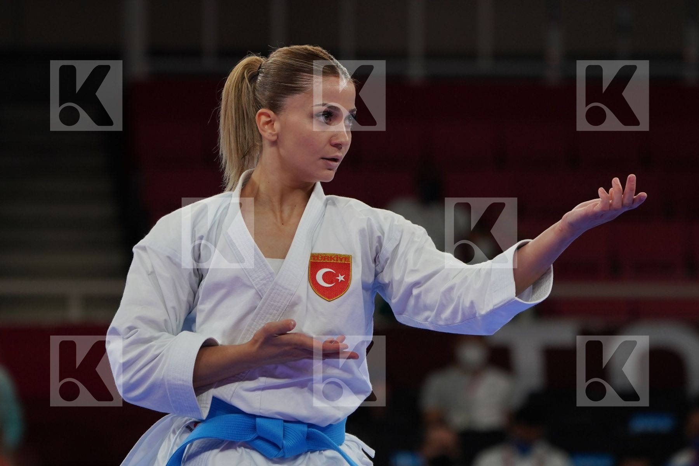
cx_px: 350
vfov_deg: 4.1
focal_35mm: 339
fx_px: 6582
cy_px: 233
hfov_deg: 6.1
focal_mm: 226
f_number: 5.6
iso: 640
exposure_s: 1/500
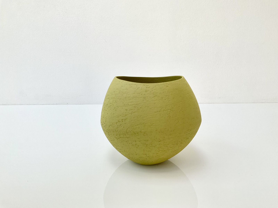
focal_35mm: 29
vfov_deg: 48.2
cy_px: 104
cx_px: 139
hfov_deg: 61.7
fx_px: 233
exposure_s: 1/120
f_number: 1.8
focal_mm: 3
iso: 40
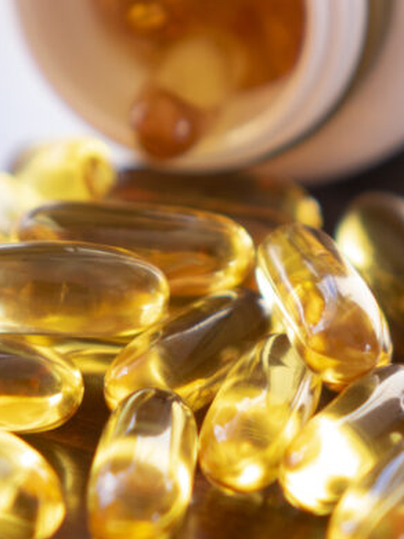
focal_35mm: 213
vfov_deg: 9.3
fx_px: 3318
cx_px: 144
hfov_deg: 7.0
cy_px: 243
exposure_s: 1/100
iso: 100
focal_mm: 45.37
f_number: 2.8
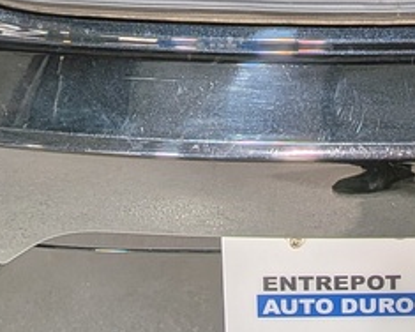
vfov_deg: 13.3
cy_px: -298
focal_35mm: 102
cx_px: 383
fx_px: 1253
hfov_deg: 18.5
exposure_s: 1/182
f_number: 1.7
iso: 28
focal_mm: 4.53
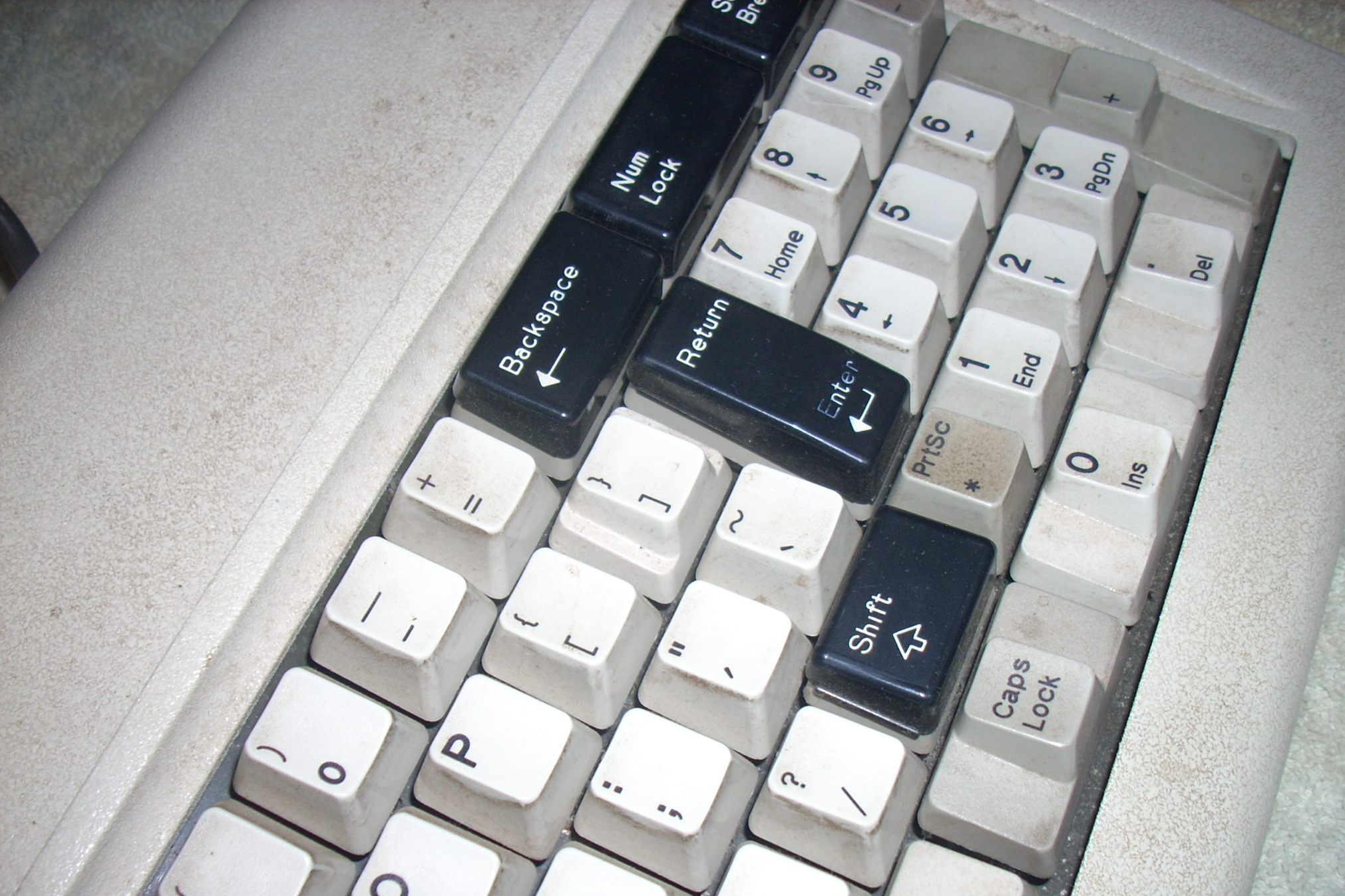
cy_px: 509
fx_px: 1457
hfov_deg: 49.6
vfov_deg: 34.2
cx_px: 665
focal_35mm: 39
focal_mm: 6.2
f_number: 5.6
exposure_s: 1/60
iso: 64
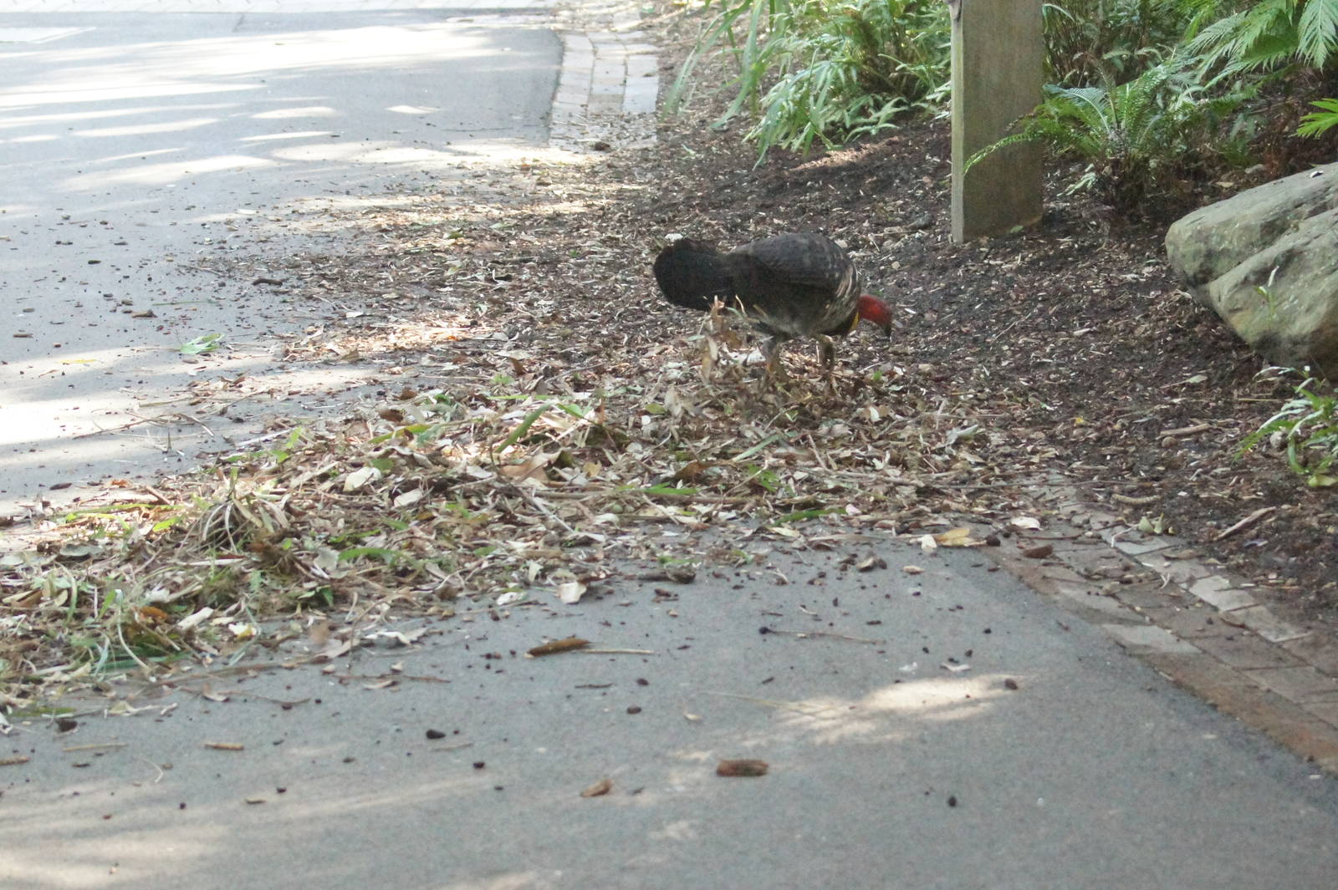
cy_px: 445
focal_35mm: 128
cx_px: 669
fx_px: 4736
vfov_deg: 10.7
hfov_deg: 16.1
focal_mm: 85
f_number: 5.6
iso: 6400
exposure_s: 1/250
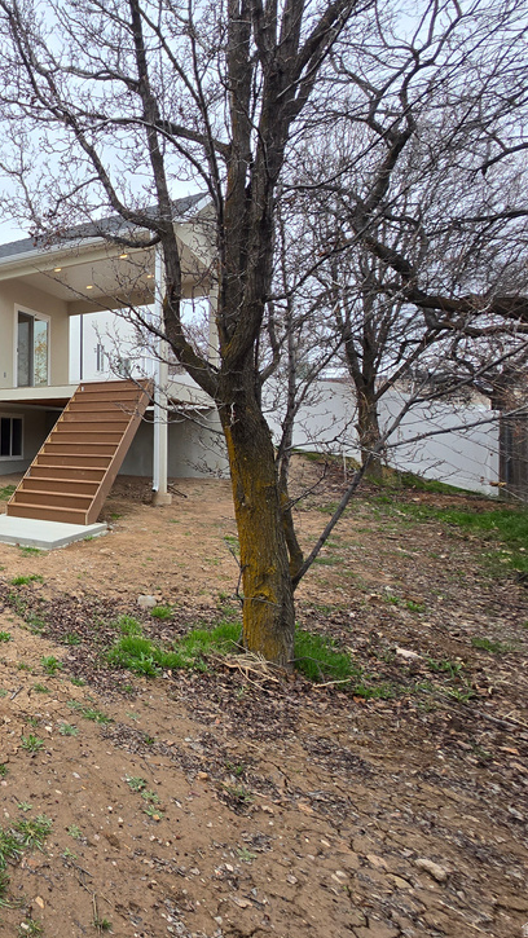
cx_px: -120
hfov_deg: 38.9
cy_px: 444
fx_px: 498
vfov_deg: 86.5
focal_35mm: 20
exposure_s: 1/208
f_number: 2.2
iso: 50
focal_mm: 2.2
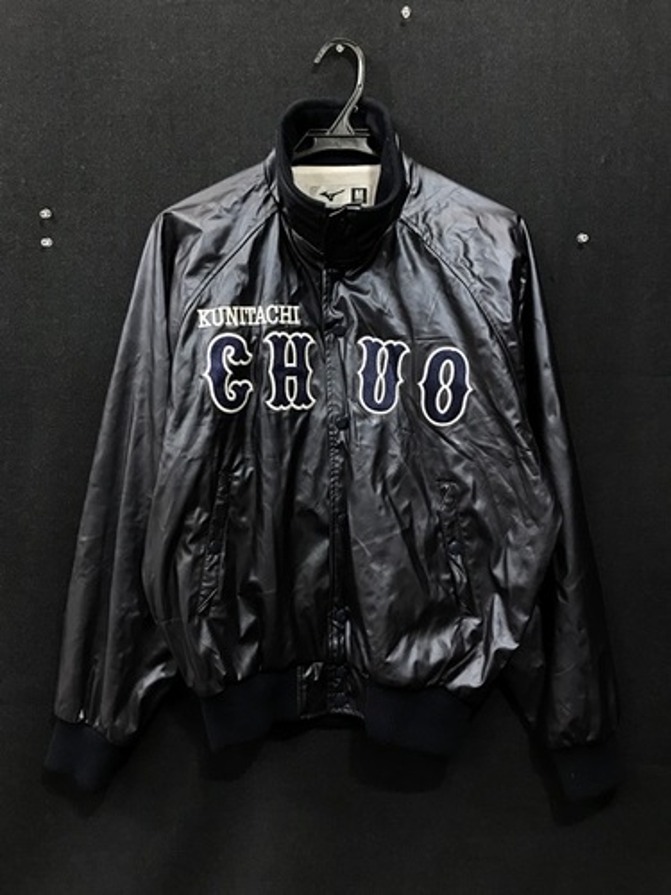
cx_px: 336
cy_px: 448
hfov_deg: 49.7
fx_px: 724
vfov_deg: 63.4
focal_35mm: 28
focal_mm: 3.99
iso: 50
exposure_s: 1/17
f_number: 1.8
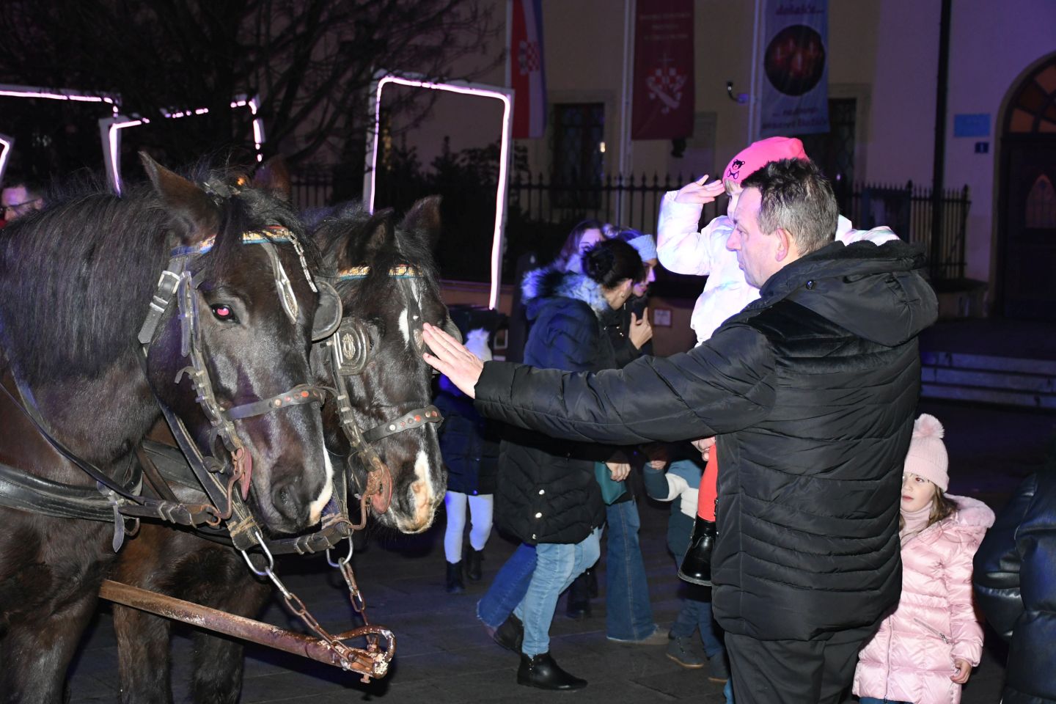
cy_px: 352
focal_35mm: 57
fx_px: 1672
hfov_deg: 35.1
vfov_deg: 23.8
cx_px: 528
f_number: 4.2
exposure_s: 1/80
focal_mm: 38
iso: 2000
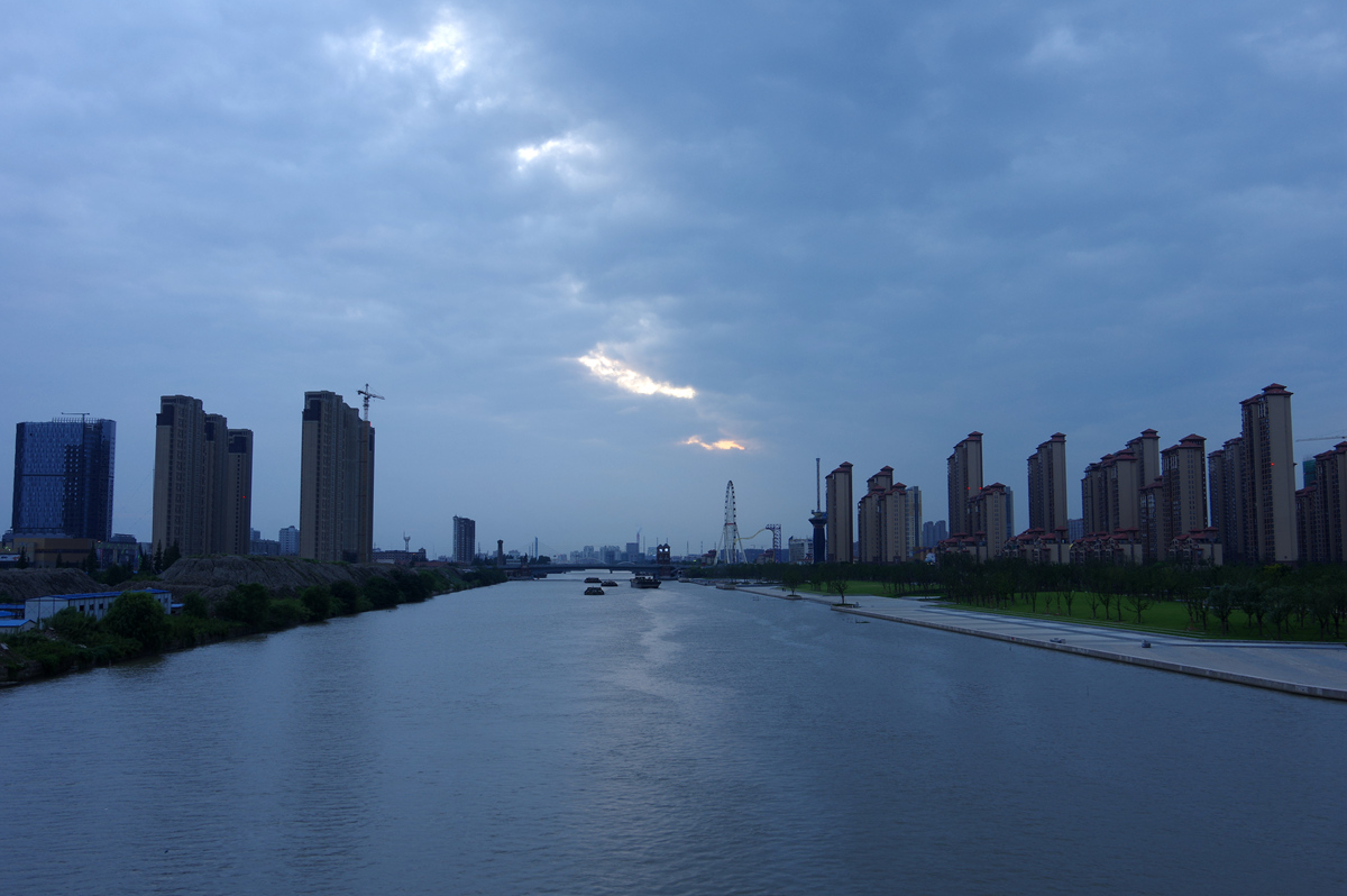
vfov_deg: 42.3
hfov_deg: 60.3
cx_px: 674
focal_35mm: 31
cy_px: 448
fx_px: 1159
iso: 100
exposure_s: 1/3.33
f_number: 11
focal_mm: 21
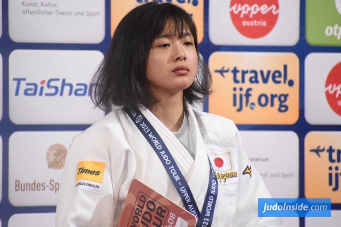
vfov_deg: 3.1
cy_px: 114
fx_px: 4263
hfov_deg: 4.6
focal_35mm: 450
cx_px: 170
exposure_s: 1/640
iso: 3200
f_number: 6.3
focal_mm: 300
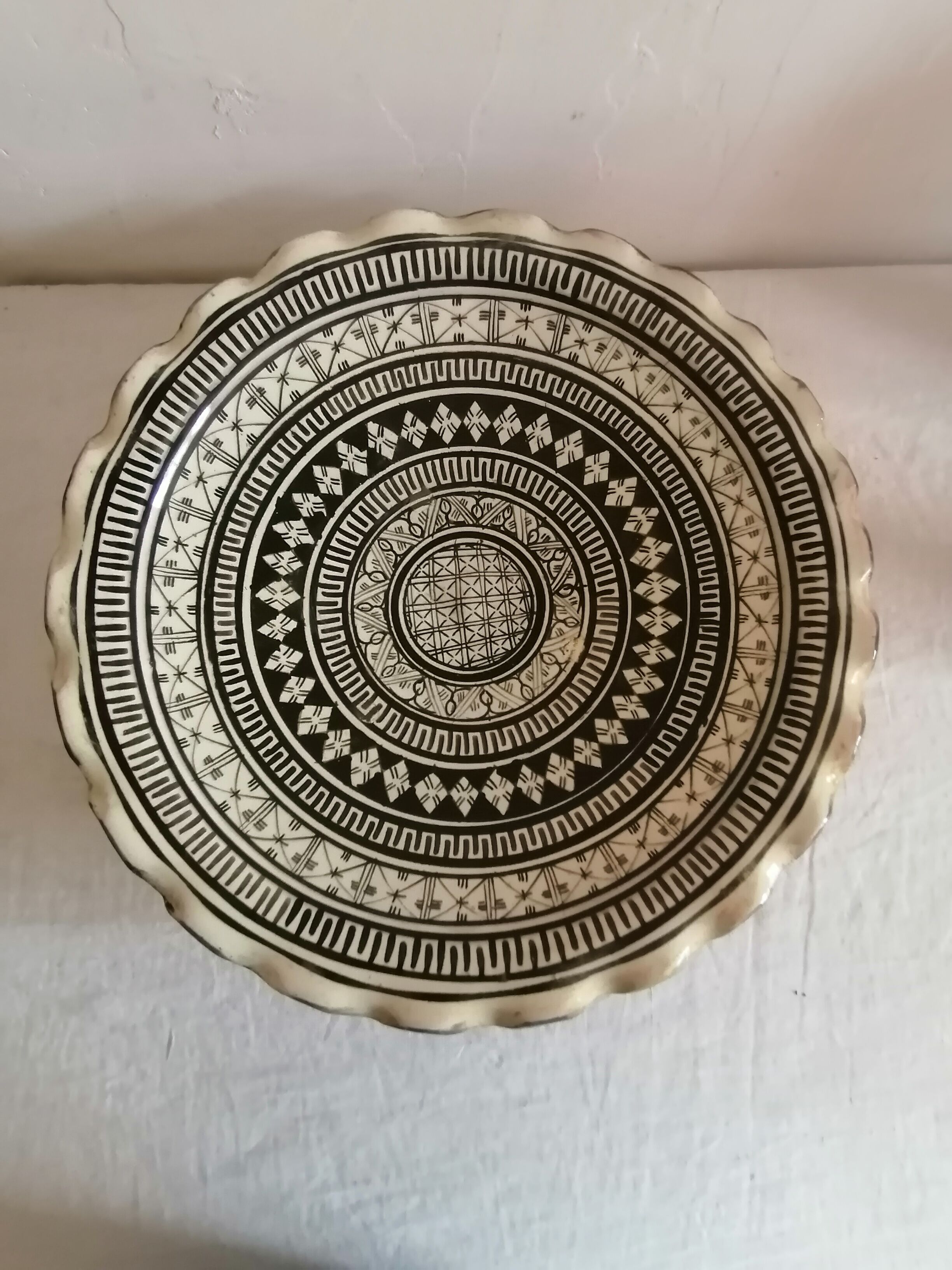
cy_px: 635
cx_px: 476
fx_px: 660
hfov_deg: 71.6
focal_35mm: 18
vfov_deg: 87.8
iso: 320
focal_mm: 1.78
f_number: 2.4
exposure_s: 1/20
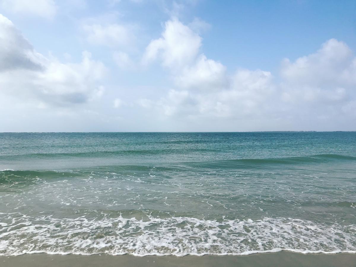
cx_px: 178
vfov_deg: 49.7
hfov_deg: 63.4
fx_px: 288
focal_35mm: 28
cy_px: 134
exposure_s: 1/5051
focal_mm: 4
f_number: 1.8
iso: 25
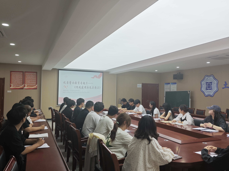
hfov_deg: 60.0
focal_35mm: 30
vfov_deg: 46.8
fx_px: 198
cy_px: 86
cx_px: 114
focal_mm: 5.84
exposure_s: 1/214
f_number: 1.6
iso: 50
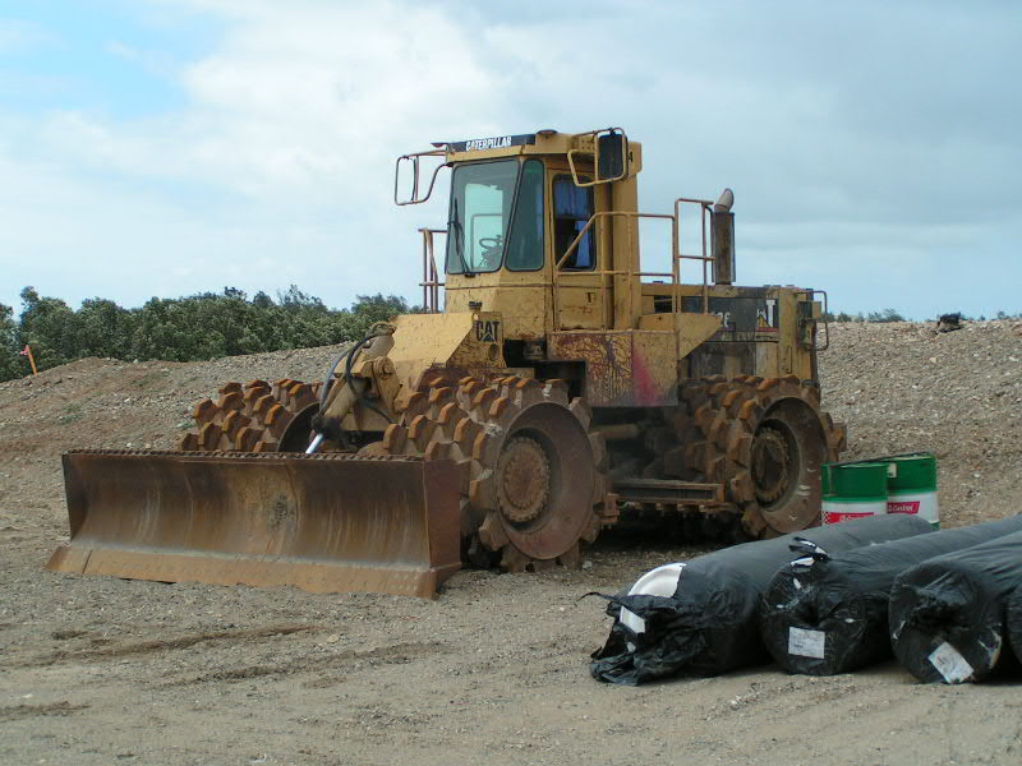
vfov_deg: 21.6
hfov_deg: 28.6
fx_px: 2008
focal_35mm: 68
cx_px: 511
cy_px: 383
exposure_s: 1/640
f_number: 5
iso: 50
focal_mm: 10.5
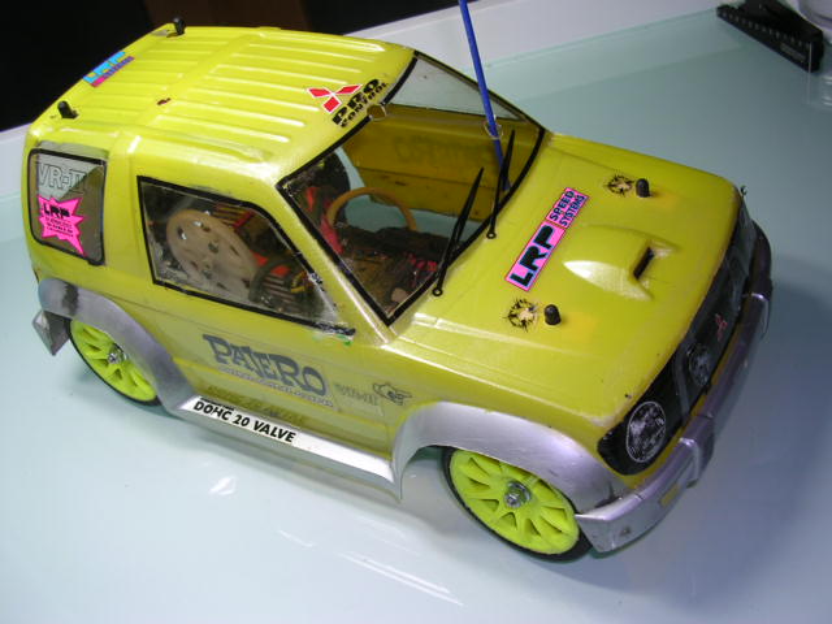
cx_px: 416
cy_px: 312
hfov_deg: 49.0
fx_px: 913
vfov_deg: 37.7
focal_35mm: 38
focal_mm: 5.8
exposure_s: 1/30
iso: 100
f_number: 2.8
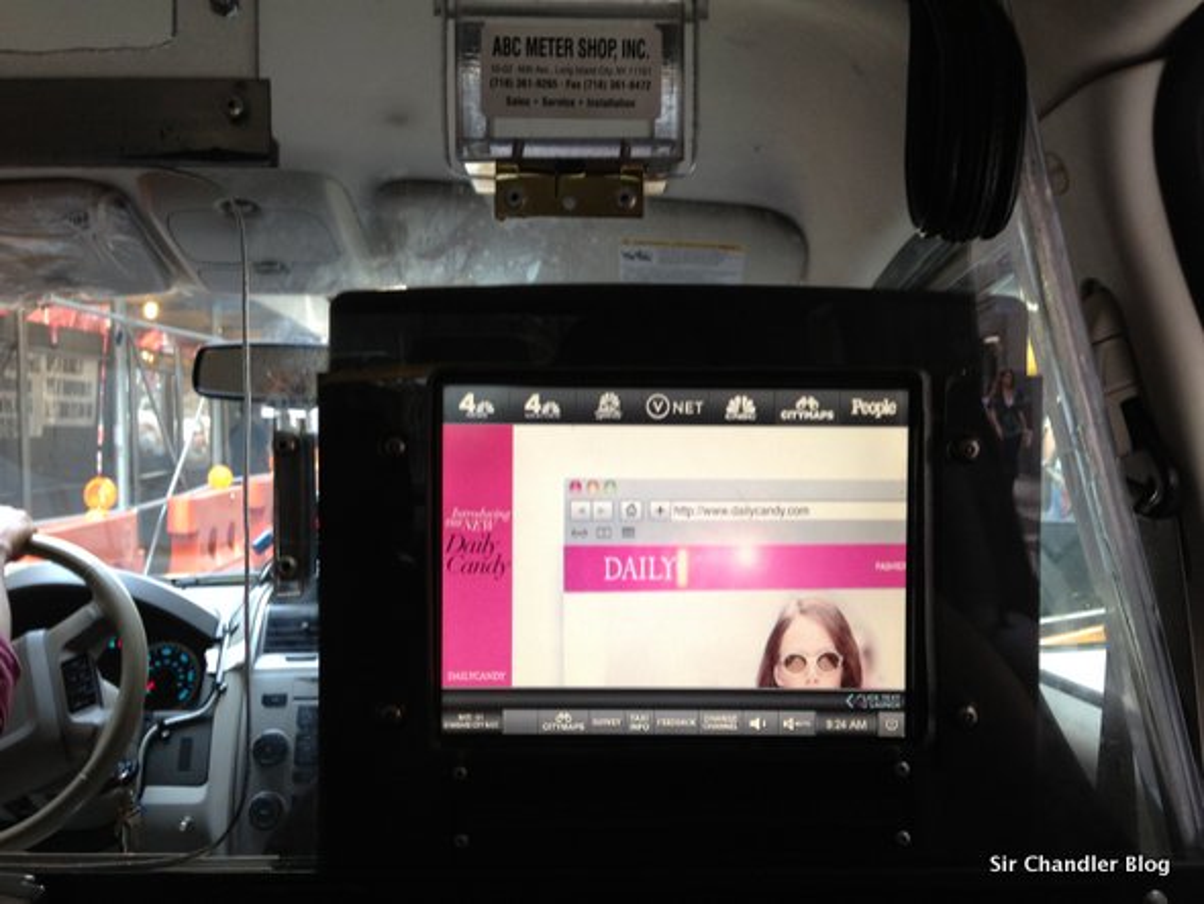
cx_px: 602
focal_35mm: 33
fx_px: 1148
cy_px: 452
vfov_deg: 43.0
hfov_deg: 55.3
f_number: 2.4
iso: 80
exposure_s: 1/20
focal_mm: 4.13
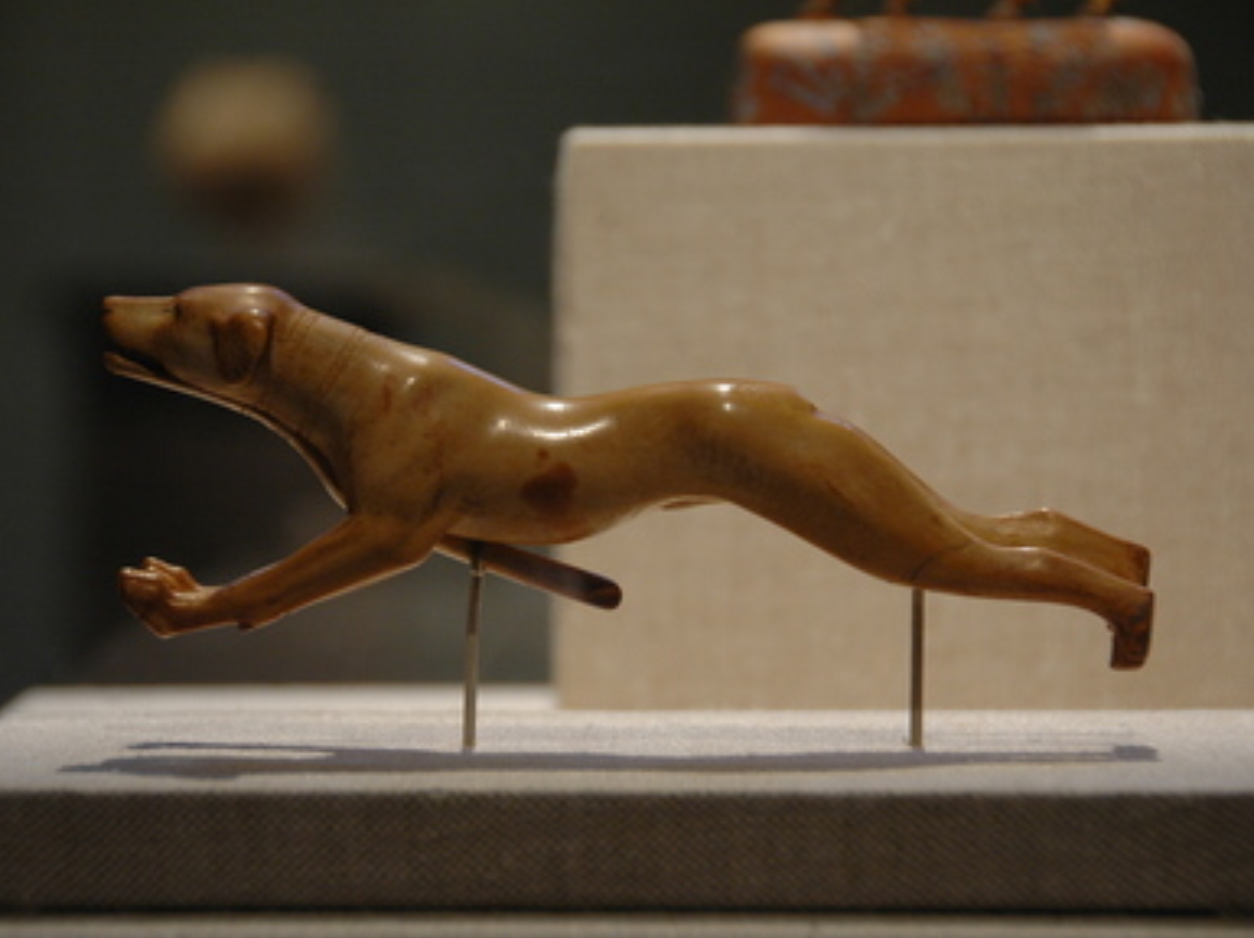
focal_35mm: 157
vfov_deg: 9.5
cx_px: 586
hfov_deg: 12.6
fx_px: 5666
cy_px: 469
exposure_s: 1/30
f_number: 5.3
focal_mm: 95
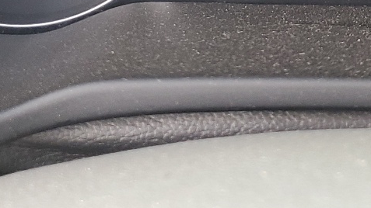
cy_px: -175
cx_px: 278
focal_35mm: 95
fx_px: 934
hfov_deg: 22.3
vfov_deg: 11.7
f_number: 1.5
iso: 86
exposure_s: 1/60.2
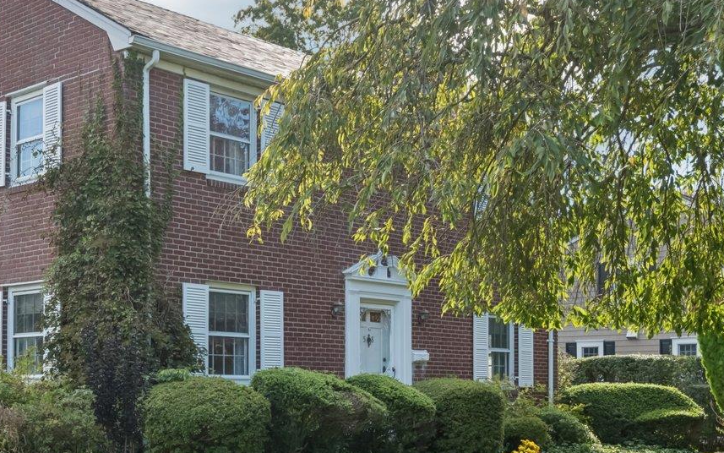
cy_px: 371
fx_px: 1105
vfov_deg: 22.8
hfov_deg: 35.6
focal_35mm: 56
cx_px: 193
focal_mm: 23
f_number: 8
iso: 200
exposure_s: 1/125
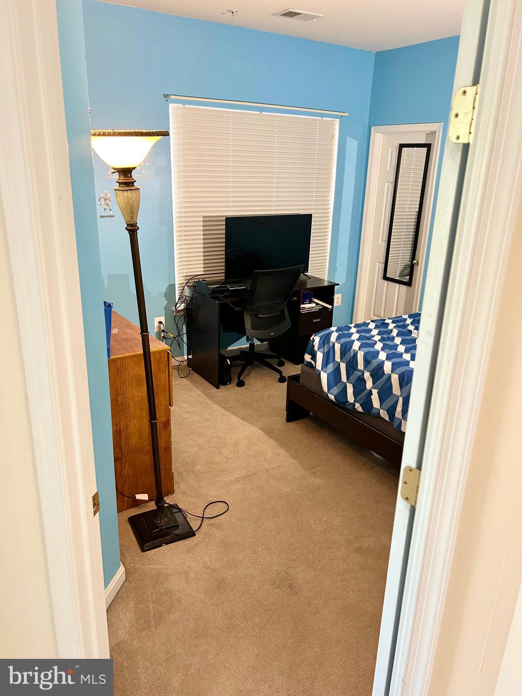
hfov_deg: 53.1
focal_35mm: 26
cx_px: 261
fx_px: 523
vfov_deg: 67.3
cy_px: 348
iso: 250
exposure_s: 1/60
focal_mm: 5.7
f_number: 1.5
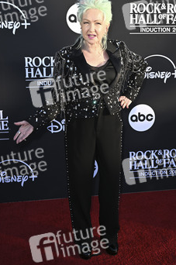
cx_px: 91
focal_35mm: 48
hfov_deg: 28.0
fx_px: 353
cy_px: 128
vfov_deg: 41.2
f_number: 7.1
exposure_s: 1/320
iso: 320
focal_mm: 41
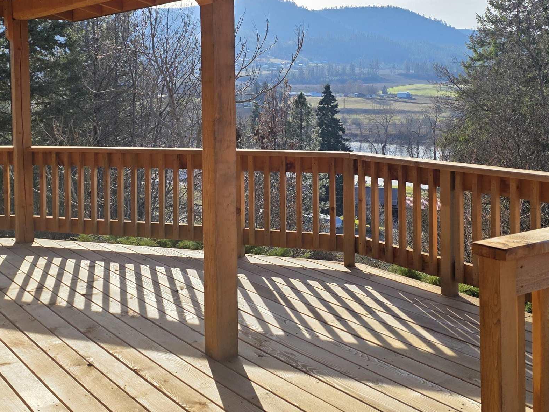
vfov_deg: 31.9
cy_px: 132
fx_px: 714
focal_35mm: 45
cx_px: 267
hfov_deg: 42.1
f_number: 1.7
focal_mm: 6.3
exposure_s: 1/4650
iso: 80
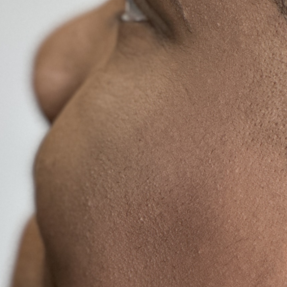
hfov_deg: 5.4
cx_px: 401
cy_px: -40
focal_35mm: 323
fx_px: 3030
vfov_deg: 5.4
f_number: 2.8
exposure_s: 1/120
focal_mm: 9
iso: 160
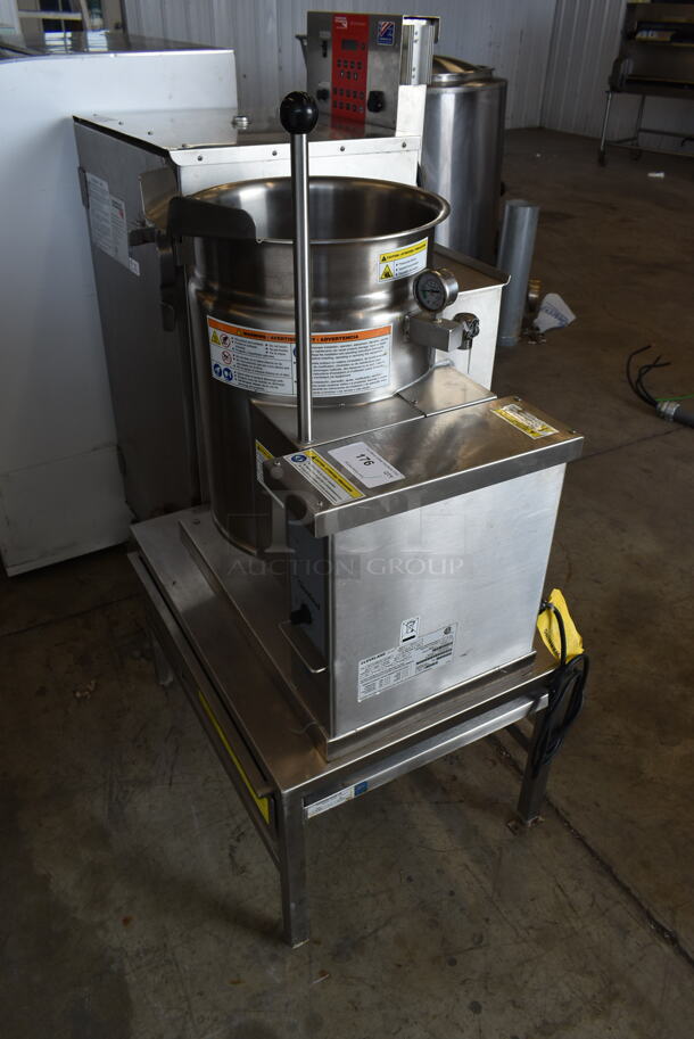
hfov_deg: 48.0
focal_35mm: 27
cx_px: 347
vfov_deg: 67.3
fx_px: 780
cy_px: 520
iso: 200
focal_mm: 18
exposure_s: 1/60
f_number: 8
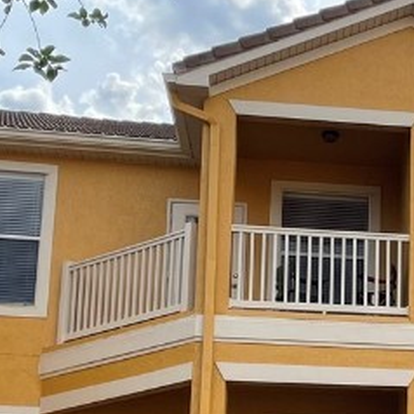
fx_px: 1340
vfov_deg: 17.1
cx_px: 527
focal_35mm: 99
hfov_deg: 16.7
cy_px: 437
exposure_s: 1/2353
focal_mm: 4.2
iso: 32
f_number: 1.6
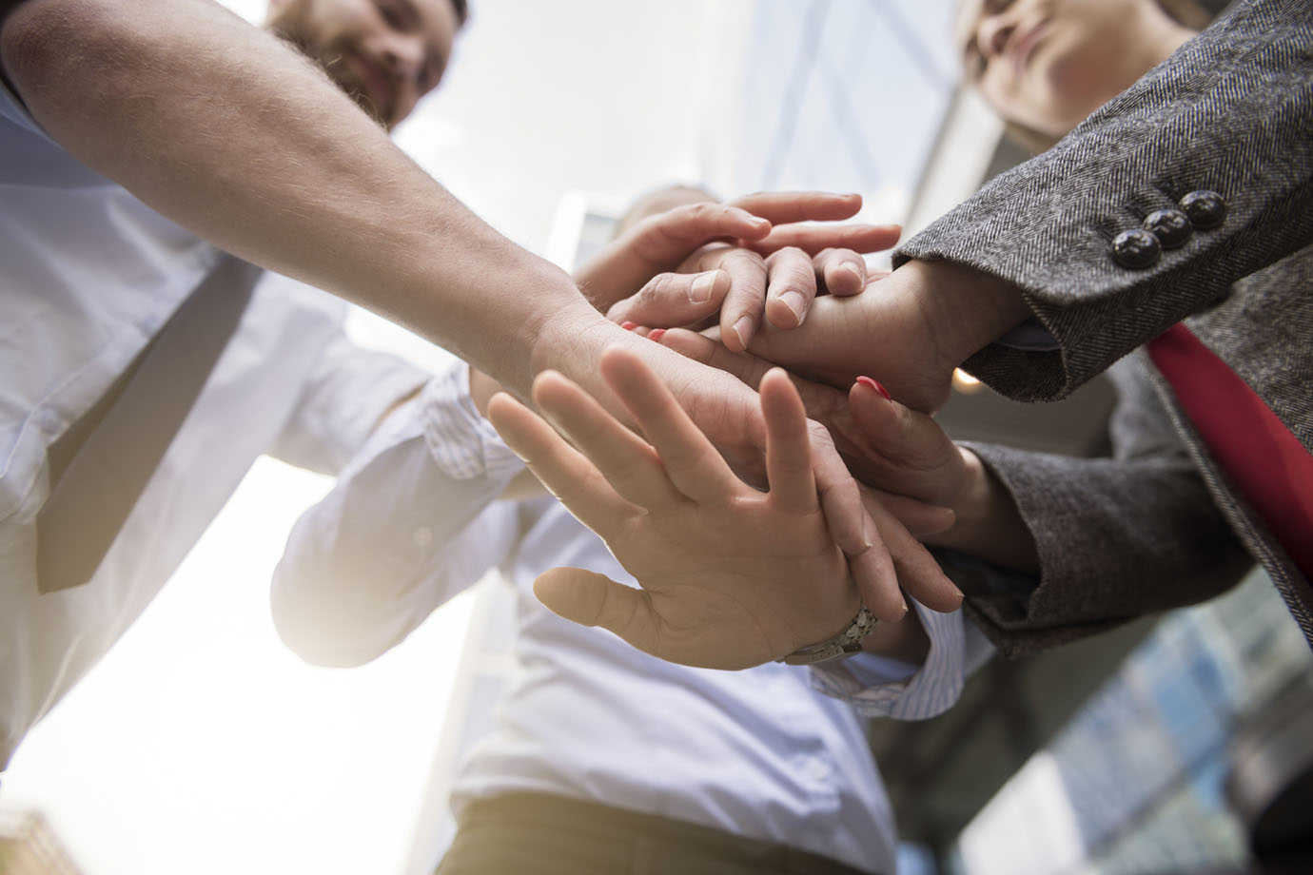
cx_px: 656
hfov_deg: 73.7
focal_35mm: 24
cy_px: 438
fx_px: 875
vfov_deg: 53.1
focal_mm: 24
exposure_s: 1/125
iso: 100
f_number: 2.8
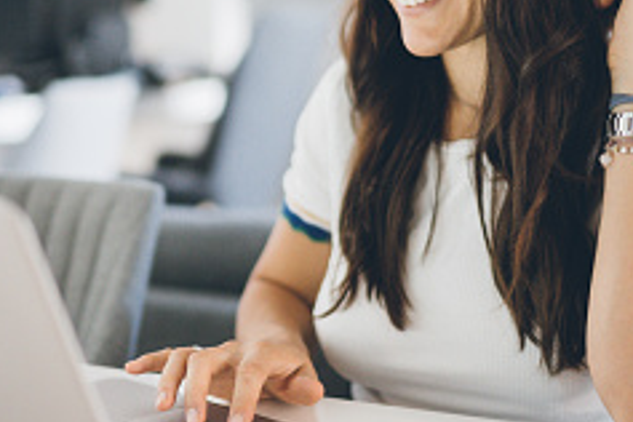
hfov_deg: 26.9
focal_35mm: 75
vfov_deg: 18.1
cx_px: 260
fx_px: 1319
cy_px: 132
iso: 2000
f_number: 1.4
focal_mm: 35
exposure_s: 1/320
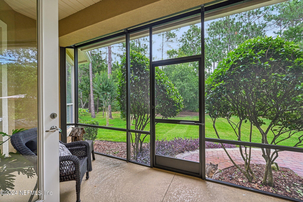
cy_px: 101
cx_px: 152
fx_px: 118
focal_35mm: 14
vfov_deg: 81.1
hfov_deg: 104.3
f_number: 8
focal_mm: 14
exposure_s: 1/15
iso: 320
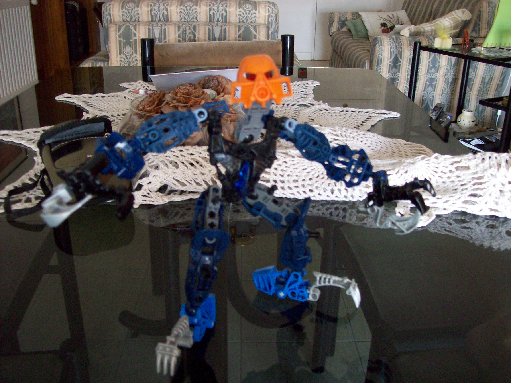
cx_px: 256
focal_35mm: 36
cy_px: 192
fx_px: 531
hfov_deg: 51.4
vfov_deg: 39.7
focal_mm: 6
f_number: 2.7
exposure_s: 1/8
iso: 160
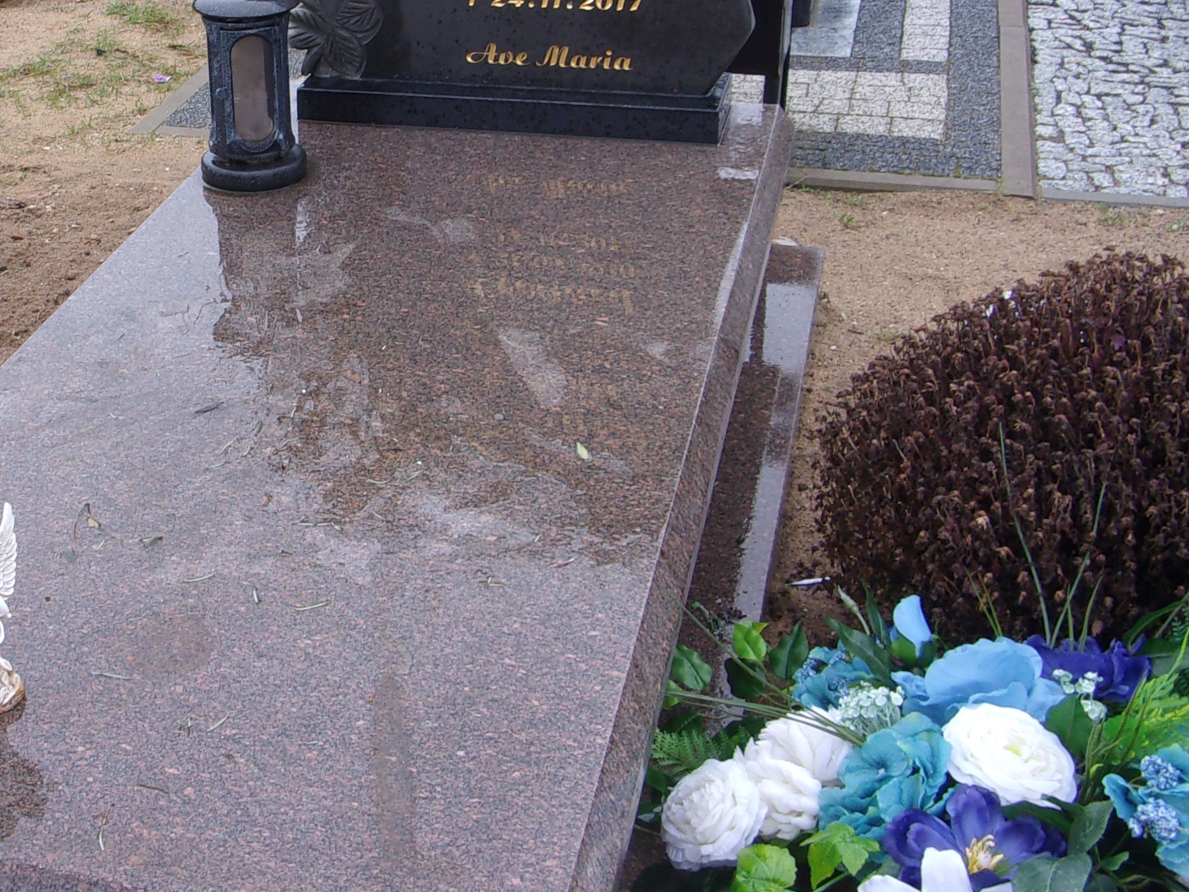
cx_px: 207
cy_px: 278
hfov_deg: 34.3
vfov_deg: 26.8
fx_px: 1855
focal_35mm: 54
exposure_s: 1/50
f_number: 3.9
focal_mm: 5.1
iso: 80
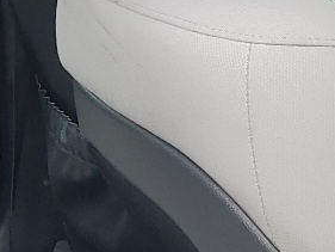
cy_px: 196
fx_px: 1433
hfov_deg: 13.0
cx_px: -48
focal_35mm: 148
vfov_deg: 10.0
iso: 50
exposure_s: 1/312
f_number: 1.5
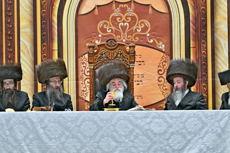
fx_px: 1916
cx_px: 115
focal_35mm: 300
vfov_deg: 4.6
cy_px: 76
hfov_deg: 6.9
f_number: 2.8
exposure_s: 1/400
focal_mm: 200
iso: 250
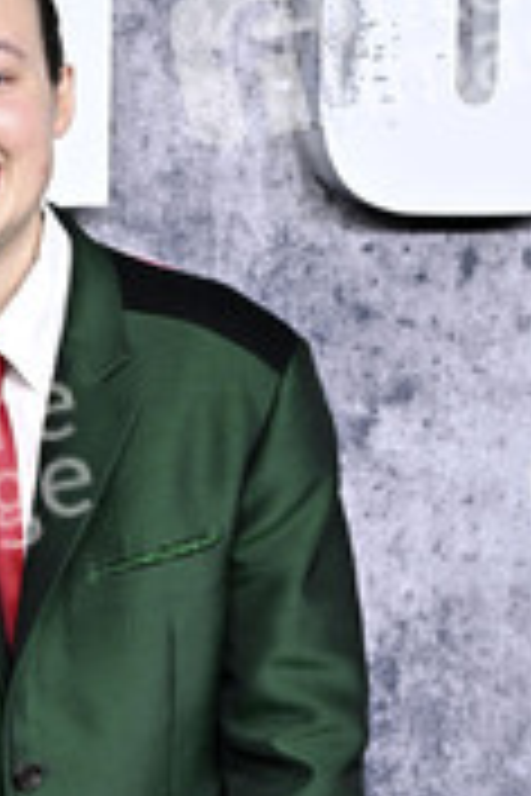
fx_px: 2854
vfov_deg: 15.7
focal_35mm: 129
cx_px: -9
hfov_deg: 10.5
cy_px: 715
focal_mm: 57
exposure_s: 1/250
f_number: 6.3
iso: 400
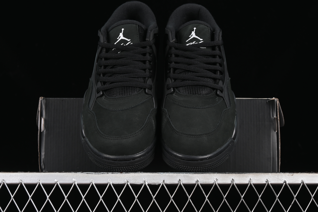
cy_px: 106
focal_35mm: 75
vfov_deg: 18.2
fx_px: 662
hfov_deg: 27.0
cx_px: 159
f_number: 6.3
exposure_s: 1/50
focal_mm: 50
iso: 160
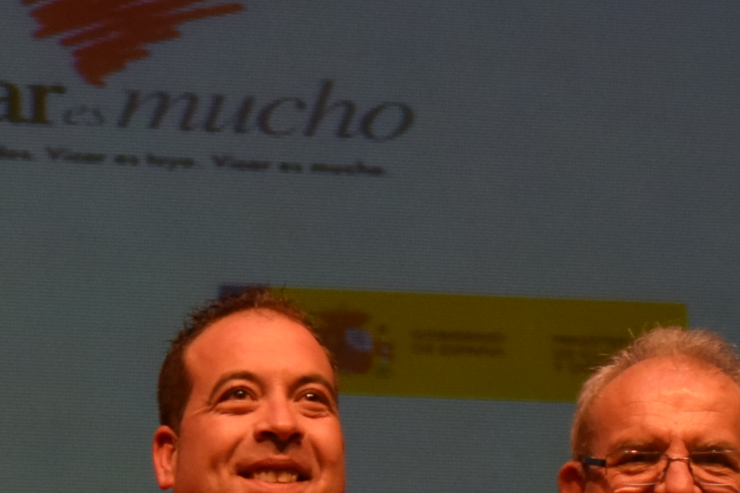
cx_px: 131
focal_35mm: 172
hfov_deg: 11.9
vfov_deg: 8.0
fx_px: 3535
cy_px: 282
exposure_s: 1/80
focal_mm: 24
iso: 800
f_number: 4.2
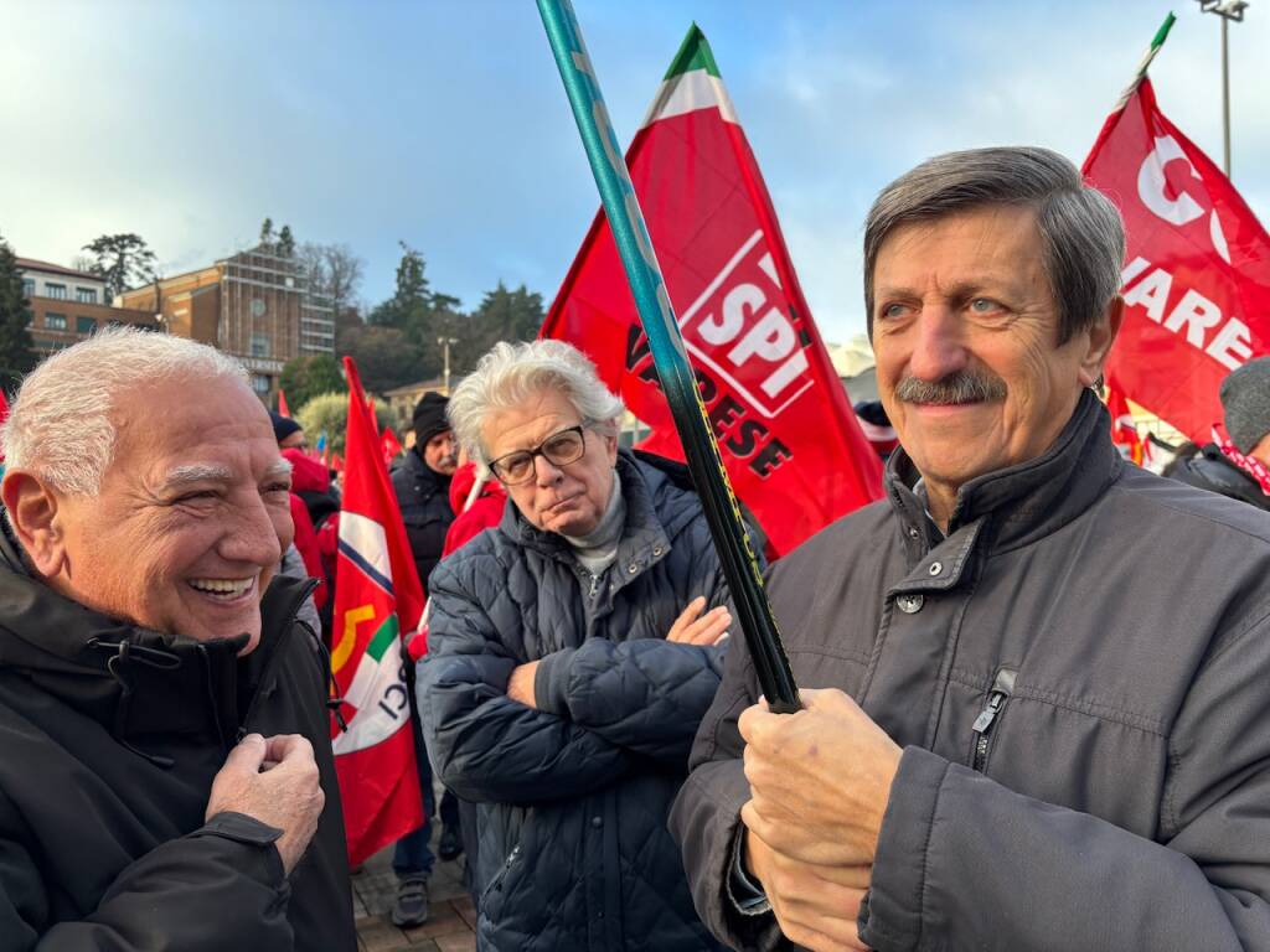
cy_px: 476
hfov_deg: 67.3
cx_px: 635
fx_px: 954
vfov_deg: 53.1
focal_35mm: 26
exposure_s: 1/319
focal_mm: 5.96
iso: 50
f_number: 1.6
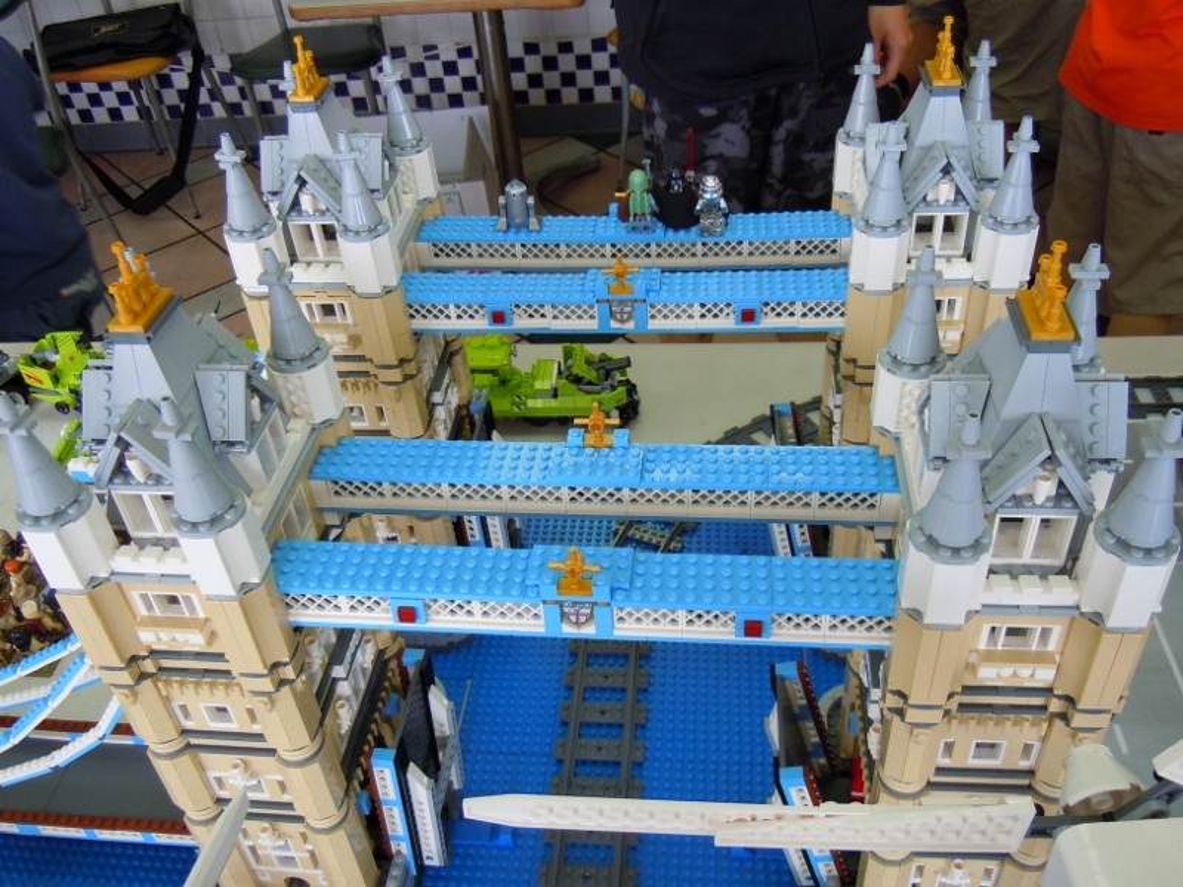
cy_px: 444
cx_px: 592
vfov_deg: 46.8
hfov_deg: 60.0
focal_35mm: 30
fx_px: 1025
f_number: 3.5
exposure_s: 1/60
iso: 250
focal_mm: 5.4
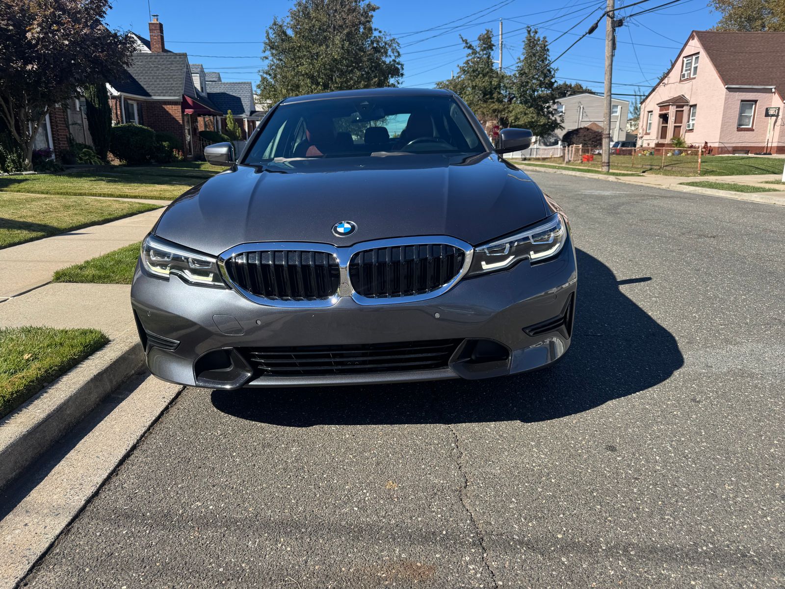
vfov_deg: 56.8
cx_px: 392
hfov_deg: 71.6
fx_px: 544
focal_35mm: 24
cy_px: 294
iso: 80
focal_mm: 6.76
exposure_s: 1/2959
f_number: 1.78
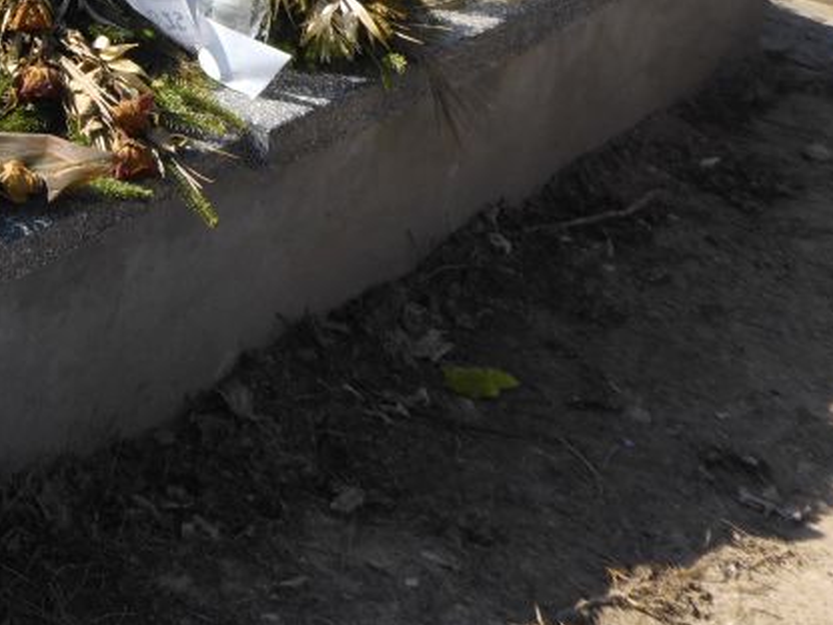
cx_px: -166
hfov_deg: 25.3
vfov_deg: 19.9
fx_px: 1660
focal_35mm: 69
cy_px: -136
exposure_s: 1/500
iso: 80
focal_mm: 4.9
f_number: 3.3
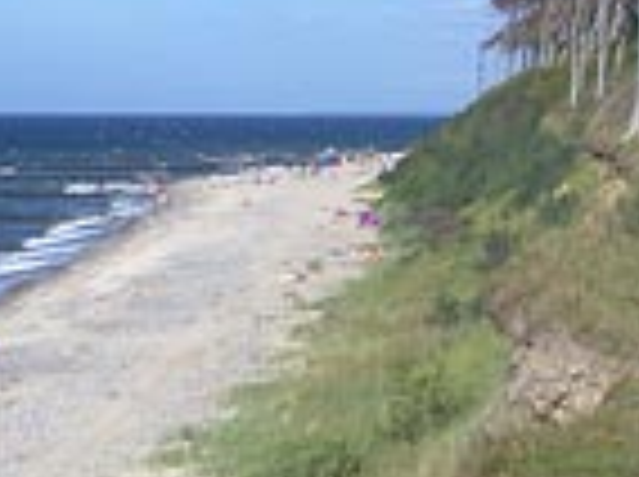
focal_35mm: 129
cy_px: 151
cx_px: 187
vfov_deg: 11.4
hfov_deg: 15.3
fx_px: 2377
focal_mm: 7.1
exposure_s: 1/800
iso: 64
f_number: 4
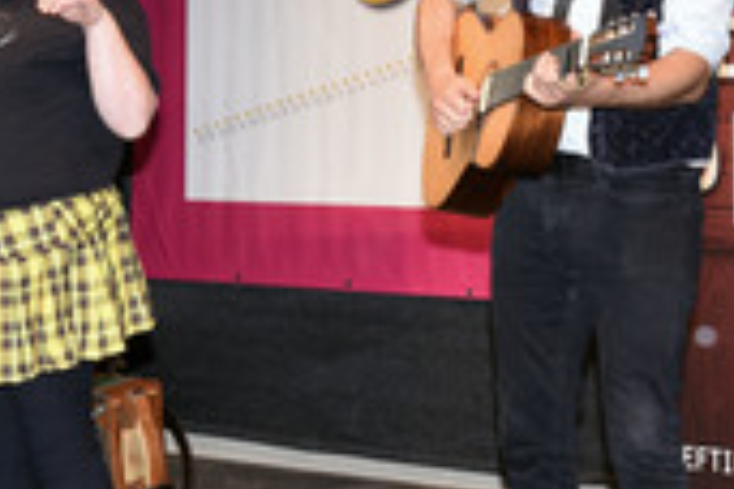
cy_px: 223
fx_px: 2956
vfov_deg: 9.5
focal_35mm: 145
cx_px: 84
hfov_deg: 14.0
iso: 1000
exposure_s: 1/125
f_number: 6.3
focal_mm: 55
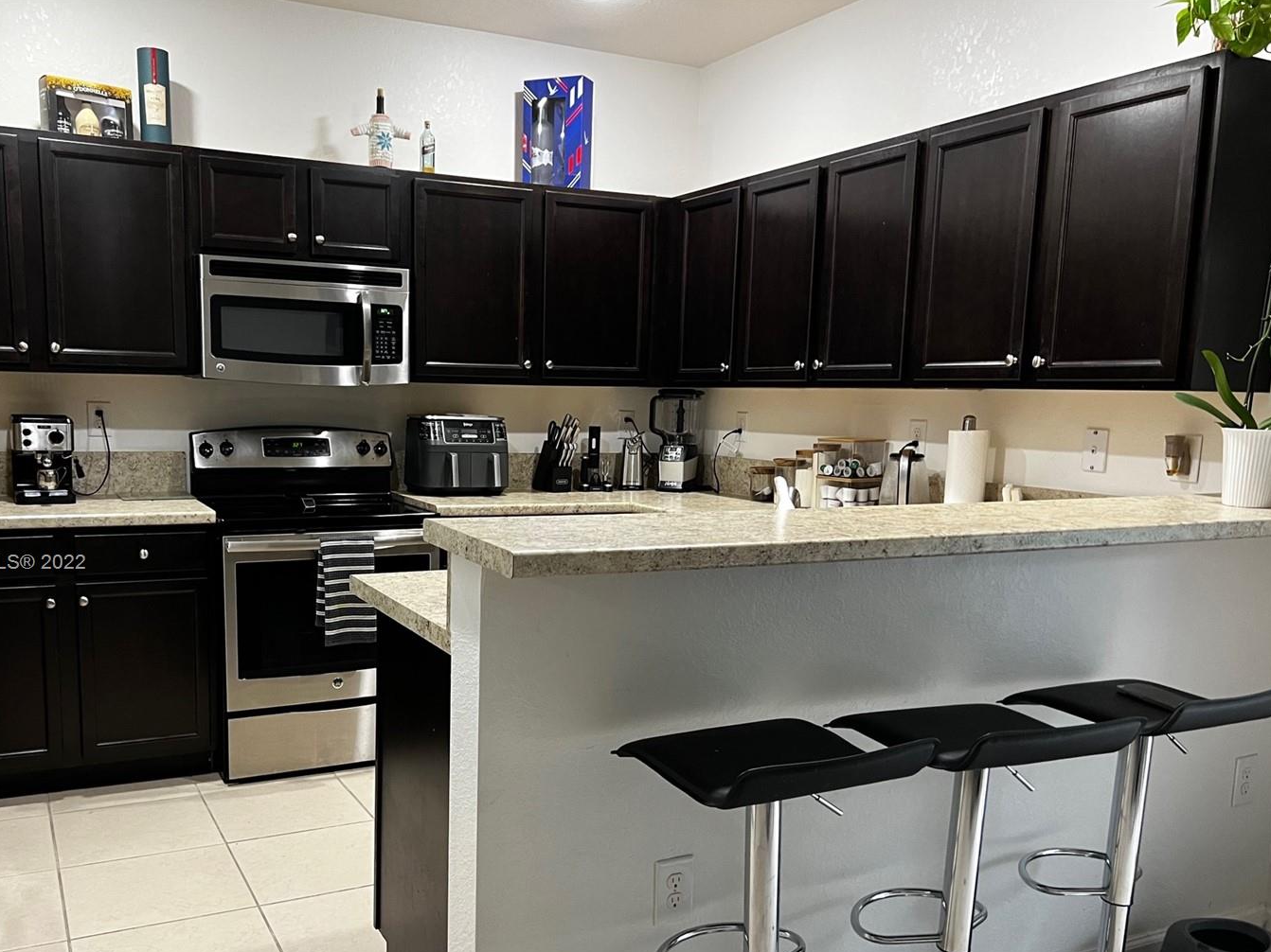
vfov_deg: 45.2
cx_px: 541
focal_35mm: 31
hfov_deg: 58.1
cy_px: 564
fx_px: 1138
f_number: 1.5
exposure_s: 1/60
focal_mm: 5.7
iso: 250
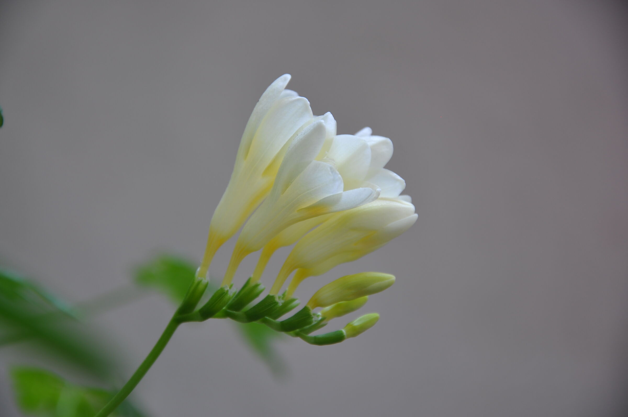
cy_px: 208
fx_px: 2744
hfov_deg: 13.1
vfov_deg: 8.7
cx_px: 314
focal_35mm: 158
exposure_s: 1/20
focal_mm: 105
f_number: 5.6
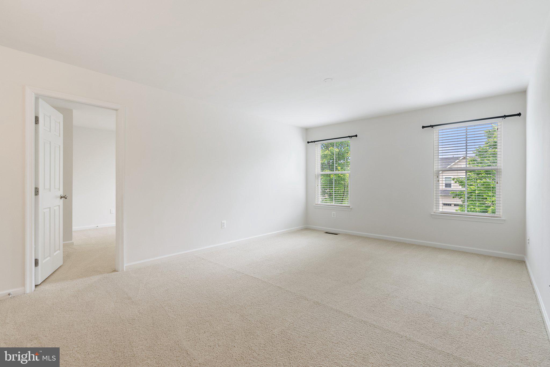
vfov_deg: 73.8
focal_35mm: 16
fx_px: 245
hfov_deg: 96.7
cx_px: 275
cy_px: 184
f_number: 8
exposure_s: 1/8
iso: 640
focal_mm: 16
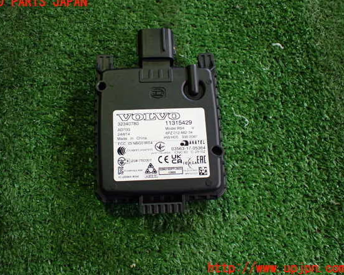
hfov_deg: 55.6
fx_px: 326
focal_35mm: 32
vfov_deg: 45.8
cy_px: 135
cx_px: 161
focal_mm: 5.4
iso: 500
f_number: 2.3
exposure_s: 1/125
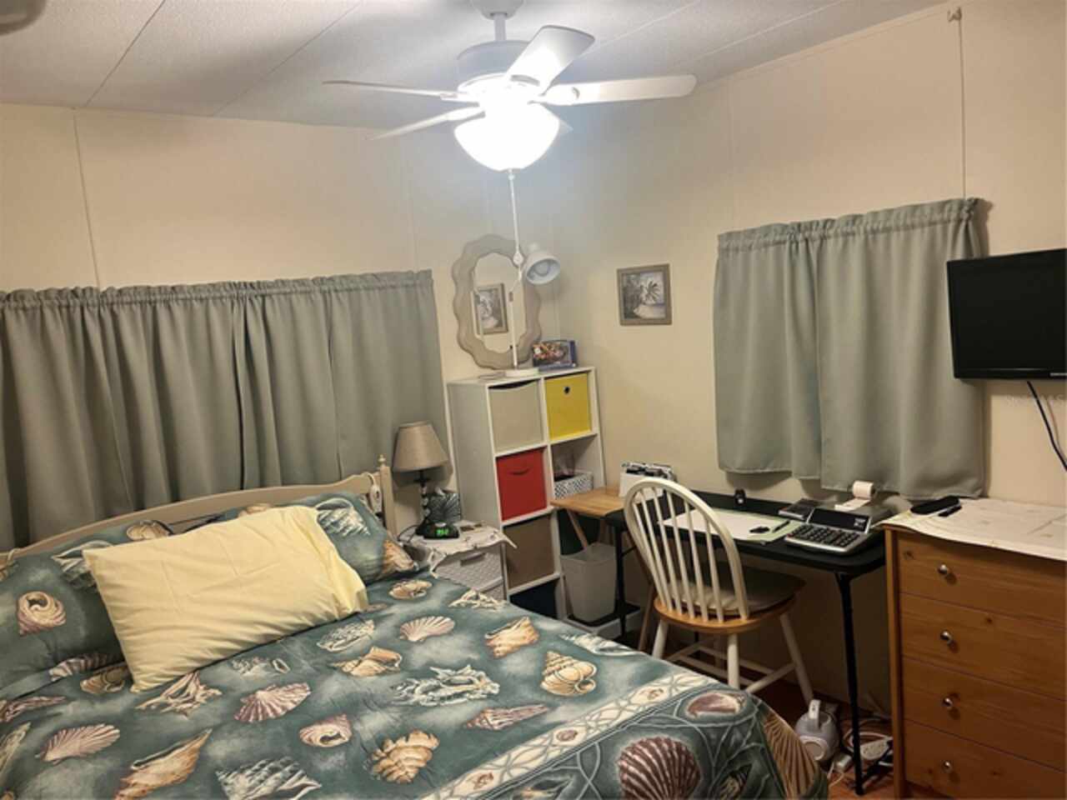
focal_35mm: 26
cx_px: 534
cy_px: 400
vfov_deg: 53.1
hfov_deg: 67.3
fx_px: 801
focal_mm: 5.1
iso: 200
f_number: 1.6
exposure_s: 1/60
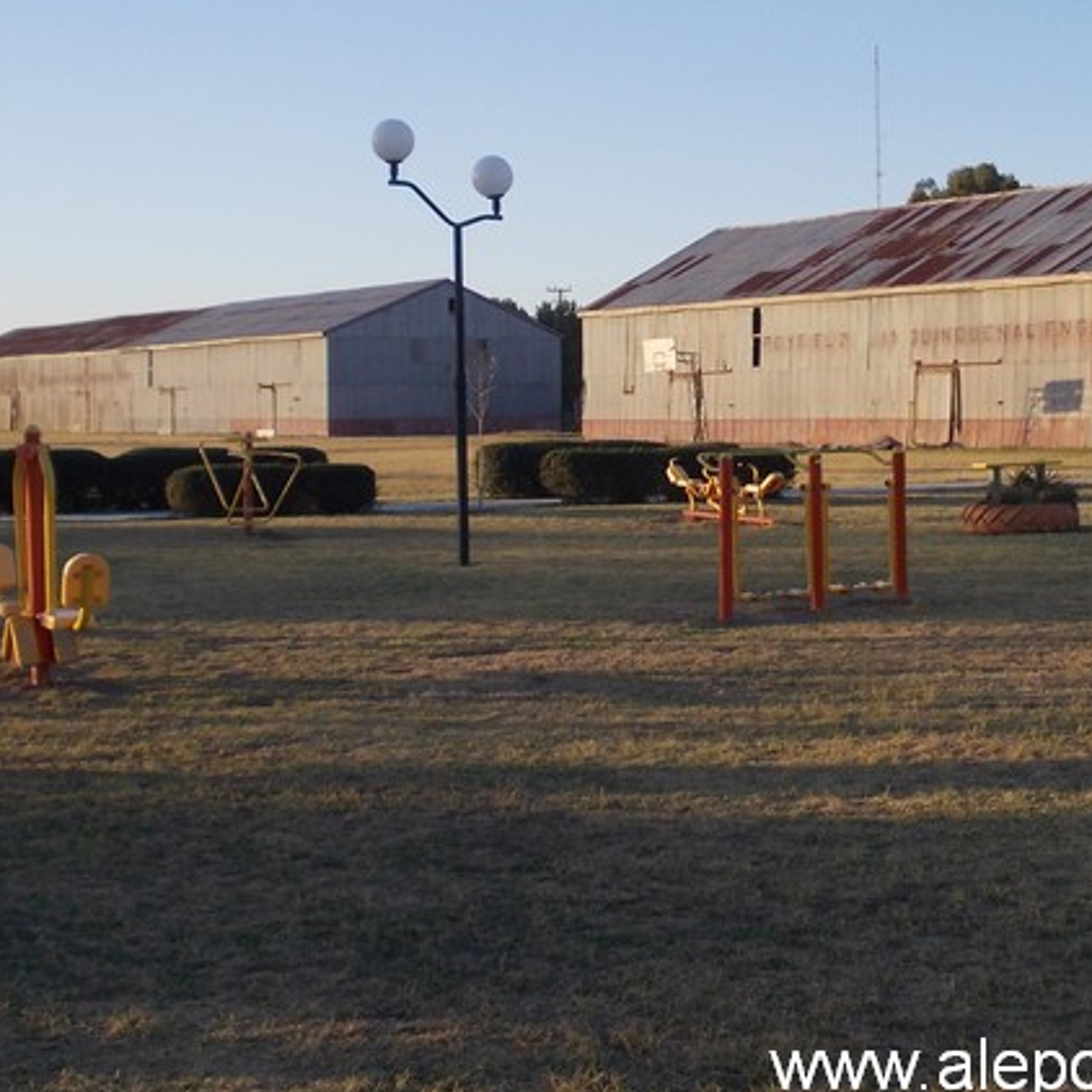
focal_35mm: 61
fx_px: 2177
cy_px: 419
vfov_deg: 28.1
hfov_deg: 28.0
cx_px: 688
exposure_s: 1/125
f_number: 6.2
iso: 80
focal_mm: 5.3
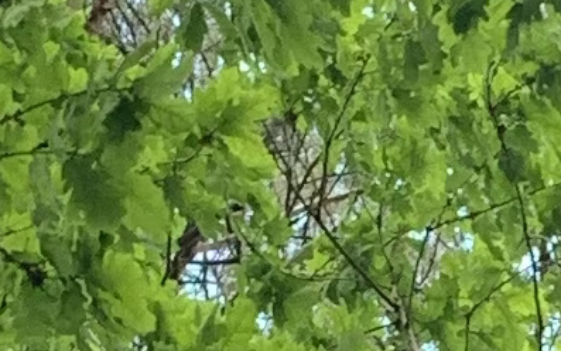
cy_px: 962
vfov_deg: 4.5
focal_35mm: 280
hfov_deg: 7.4
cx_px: 791
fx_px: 4280
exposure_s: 1/96
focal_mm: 4.25
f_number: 1.8
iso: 100
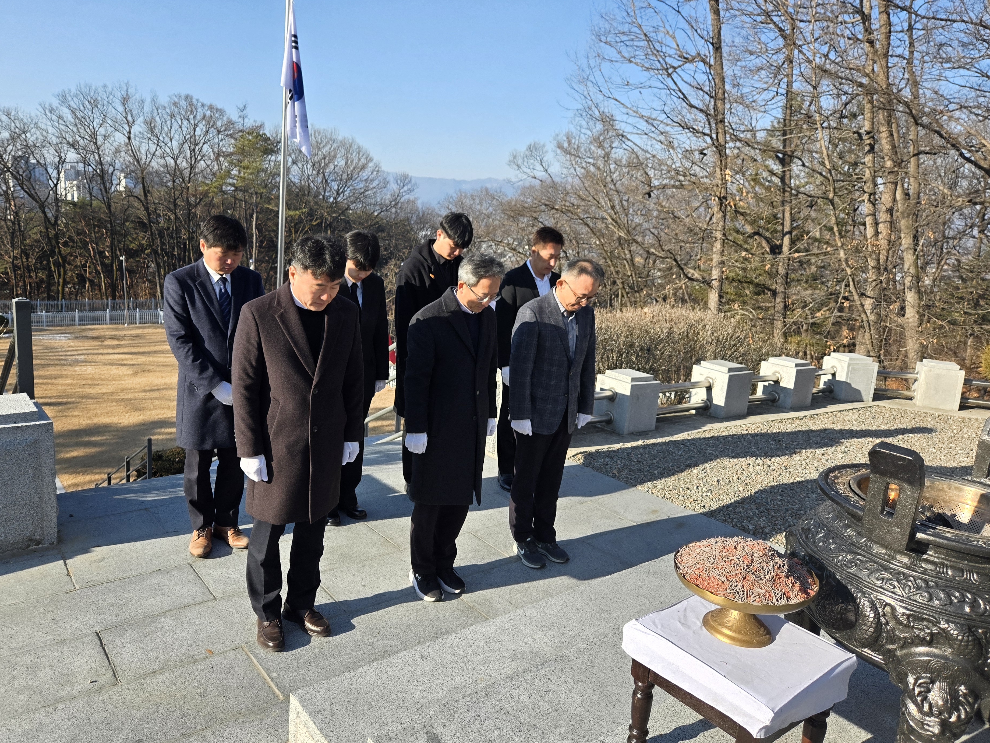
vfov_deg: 54.9
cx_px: 454
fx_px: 715
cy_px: 358
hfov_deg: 69.3
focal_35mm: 25
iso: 80
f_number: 1.8
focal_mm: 5.4
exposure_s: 1/2517
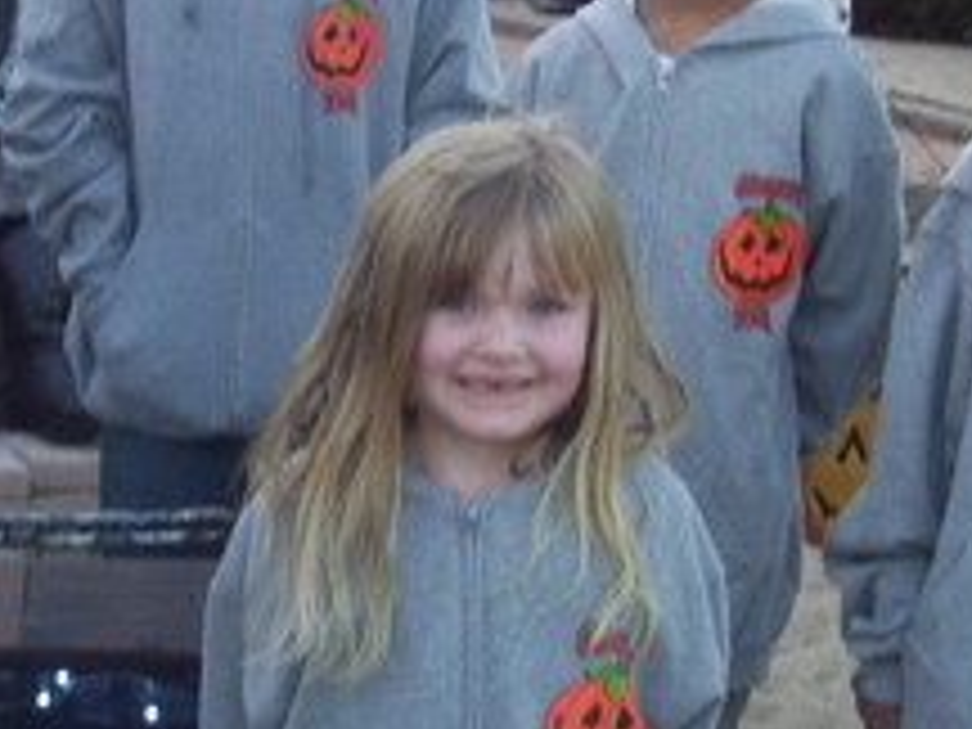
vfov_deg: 12.3
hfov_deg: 16.4
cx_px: 351
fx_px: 3370
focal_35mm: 120
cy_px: 261
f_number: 2.7
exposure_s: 1/30
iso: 100
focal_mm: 6
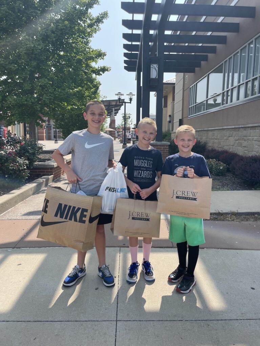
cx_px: 130
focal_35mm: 26
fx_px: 260
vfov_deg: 67.3
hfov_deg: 53.1
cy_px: 173
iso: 32
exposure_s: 1/1689
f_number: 1.6
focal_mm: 4.2
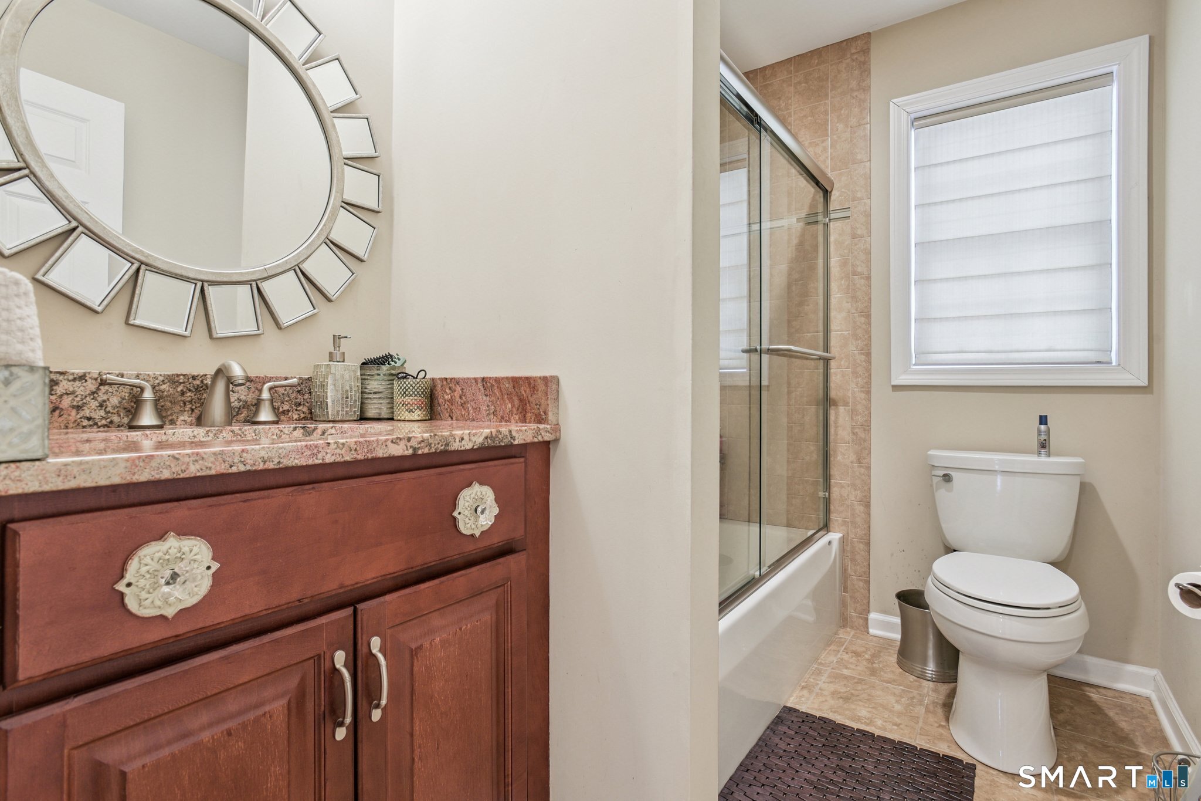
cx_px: 600
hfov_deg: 93.3
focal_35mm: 17
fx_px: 567
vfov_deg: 70.4
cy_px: 400
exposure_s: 1/6
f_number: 11
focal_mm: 17
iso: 400
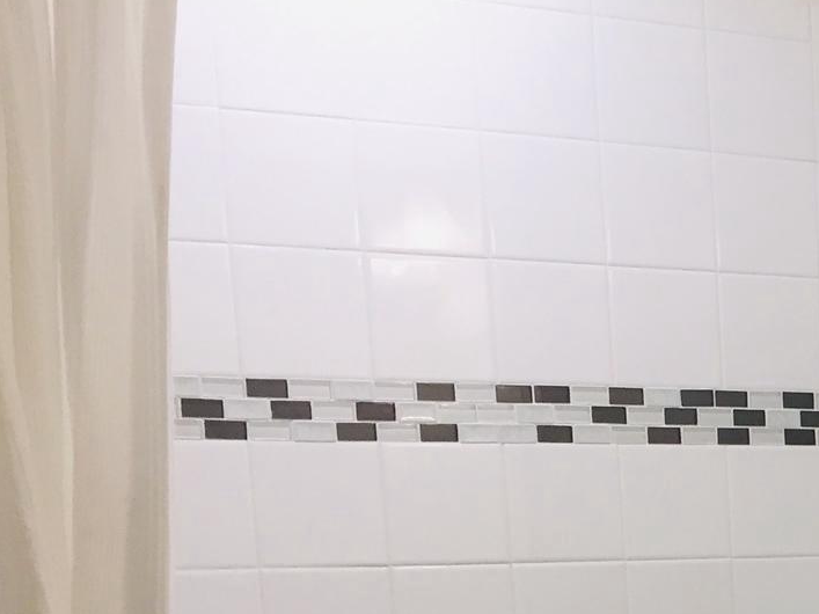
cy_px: 878
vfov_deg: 16.3
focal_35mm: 84
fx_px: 1987
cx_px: 1090
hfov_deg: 21.0
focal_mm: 4.15
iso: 32
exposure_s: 1/30
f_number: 2.2
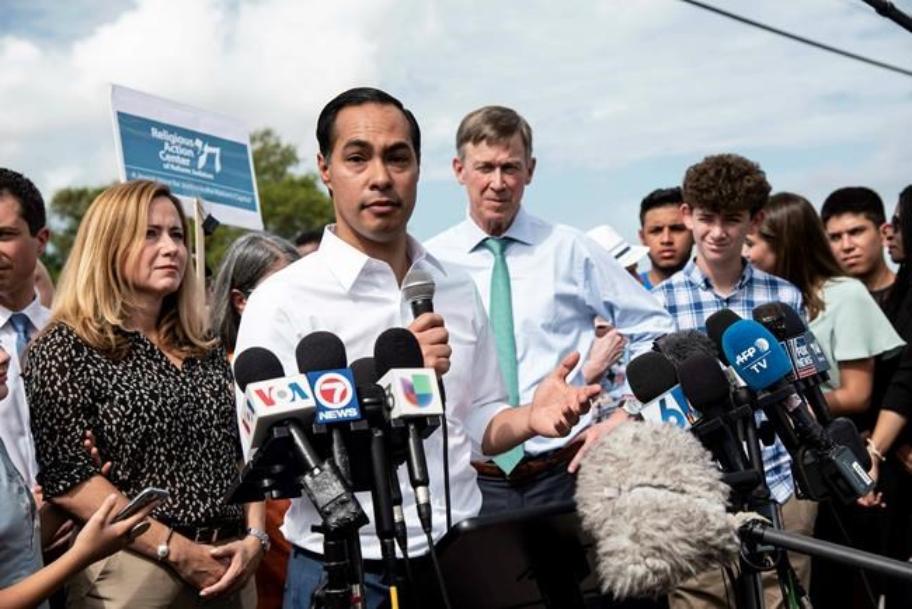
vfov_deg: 21.9
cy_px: 304
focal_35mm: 62
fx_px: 1571
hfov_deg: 32.4
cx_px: 456
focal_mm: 62
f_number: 6.3
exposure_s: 1/400
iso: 100
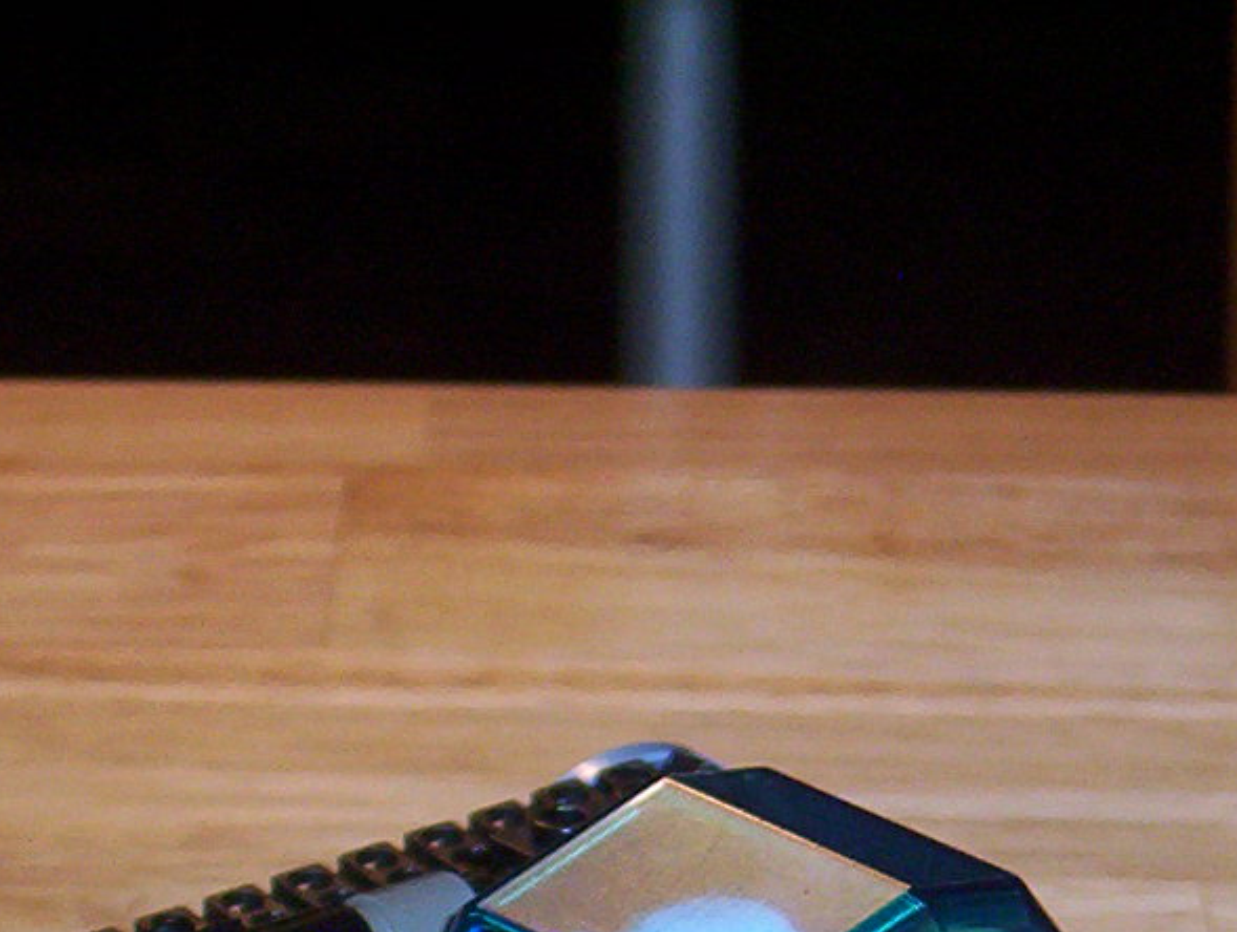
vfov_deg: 8.0
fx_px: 6552
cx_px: 941
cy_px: 1291
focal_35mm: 183
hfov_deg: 10.8
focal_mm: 8.74
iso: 140
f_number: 3.26
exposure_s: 1/80.5
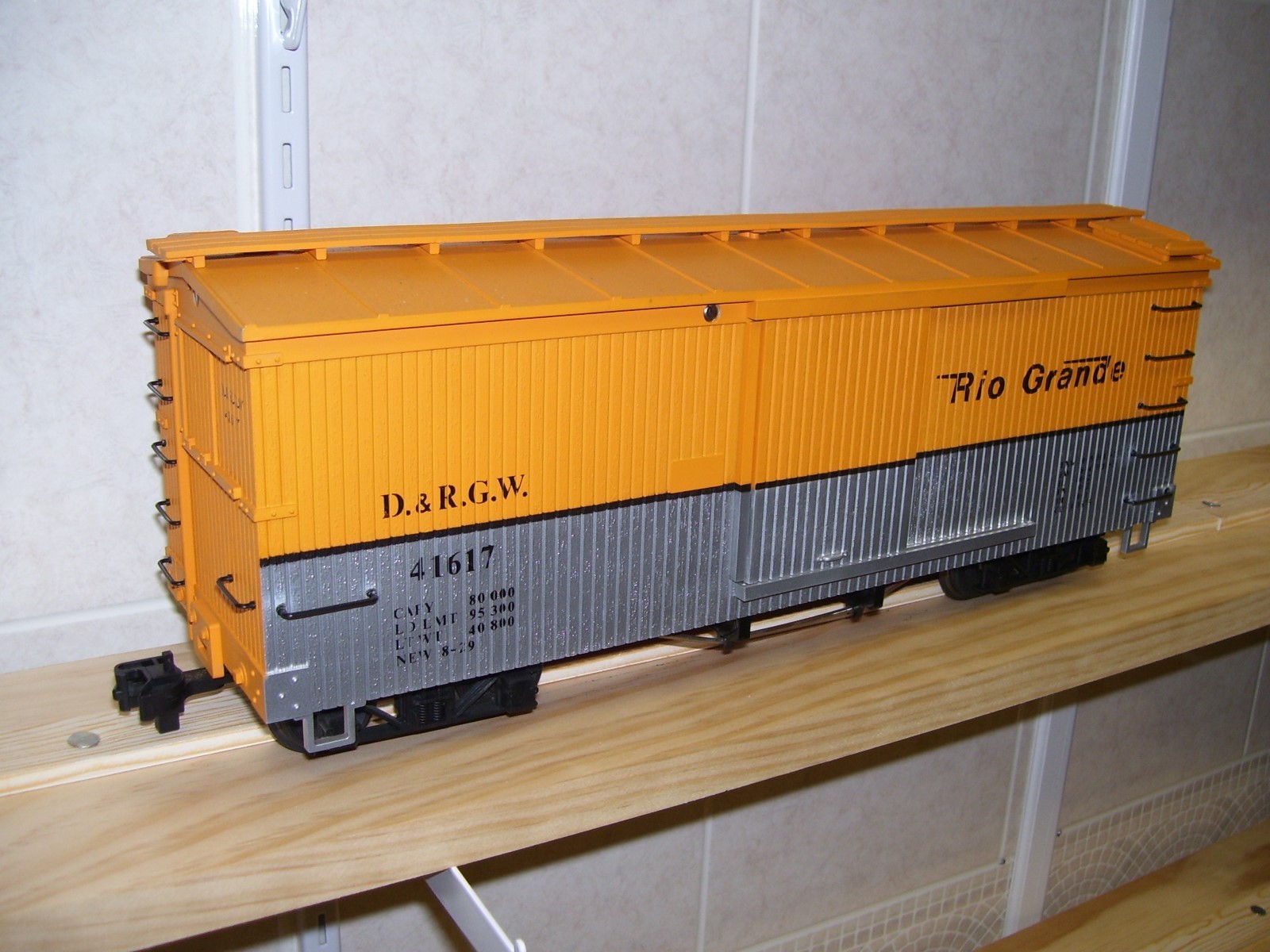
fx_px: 1357
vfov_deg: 38.7
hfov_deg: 50.1
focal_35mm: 37
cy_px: 476
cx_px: 635
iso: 80
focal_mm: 6
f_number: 2.7
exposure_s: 1/60
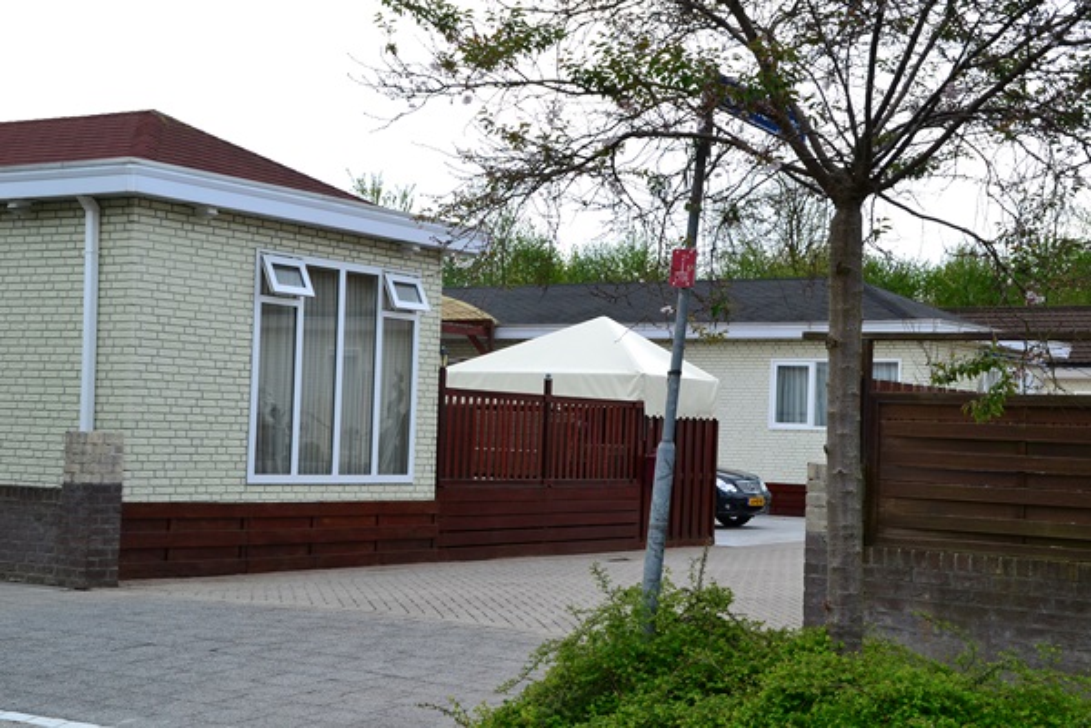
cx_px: 546
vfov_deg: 23.8
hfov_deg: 35.1
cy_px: 364
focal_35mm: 57
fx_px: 1727
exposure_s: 1/640
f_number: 13
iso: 800
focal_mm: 38
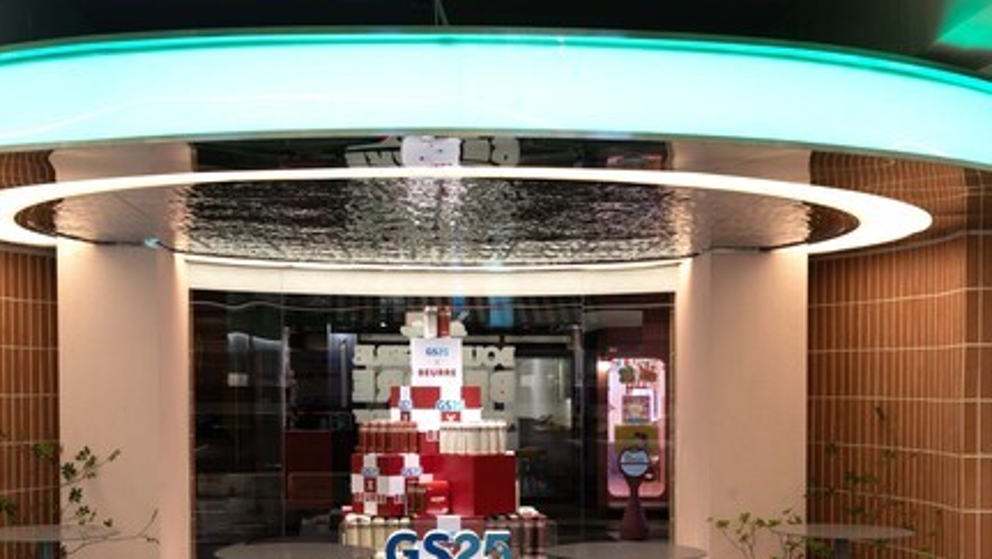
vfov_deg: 23.3
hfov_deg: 40.5
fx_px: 1342
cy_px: 426
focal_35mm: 51
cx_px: 430
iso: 100
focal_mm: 35
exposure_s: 1/1.25
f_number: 11
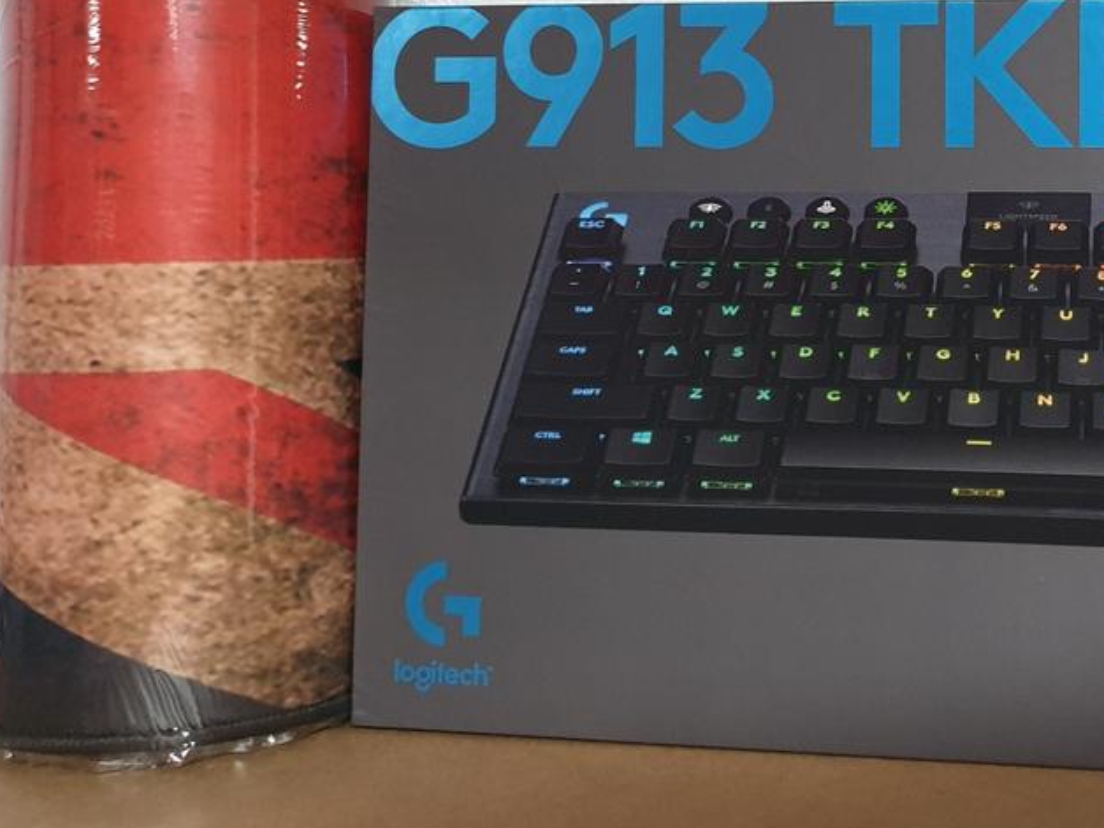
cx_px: 1016
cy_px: 123
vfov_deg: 26.8
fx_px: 1690
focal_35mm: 53
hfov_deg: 34.0
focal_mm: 4.3
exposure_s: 1/20
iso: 320
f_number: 1.5
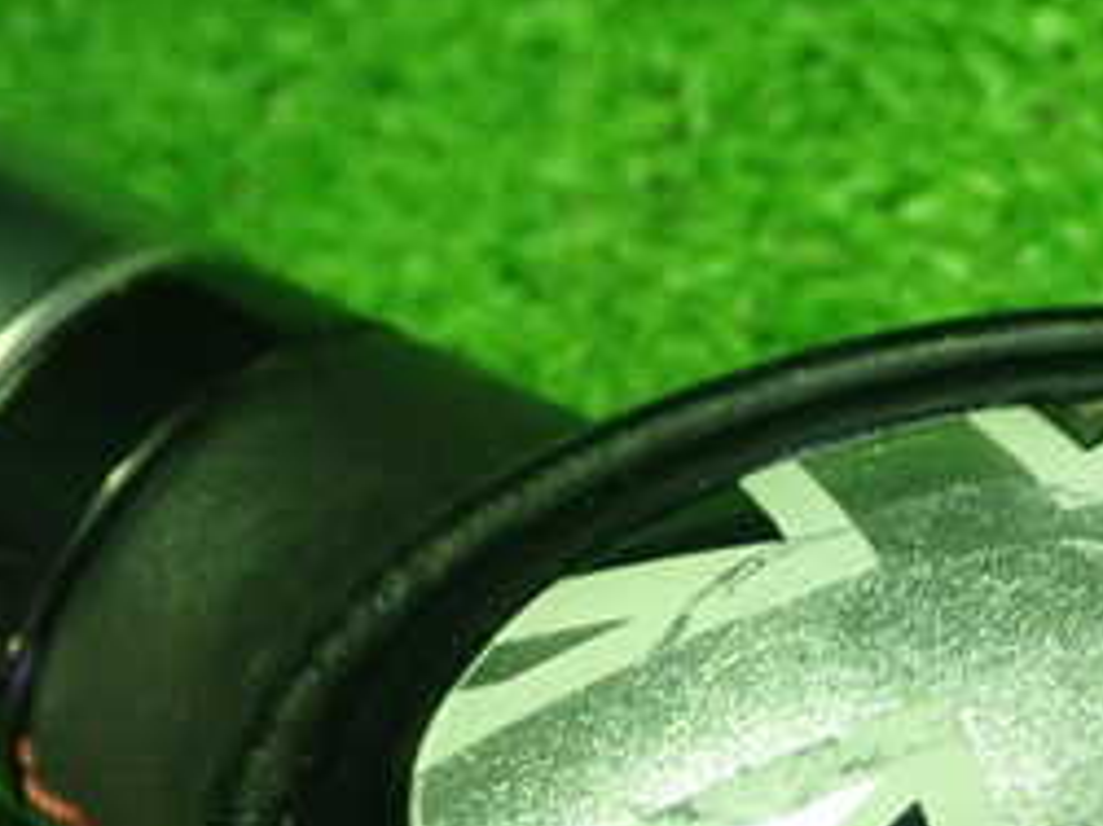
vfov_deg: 15.1
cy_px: 549
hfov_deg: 19.8
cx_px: 927
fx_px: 3121
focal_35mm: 98
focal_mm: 7.31
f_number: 2.8
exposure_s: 1/20
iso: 800
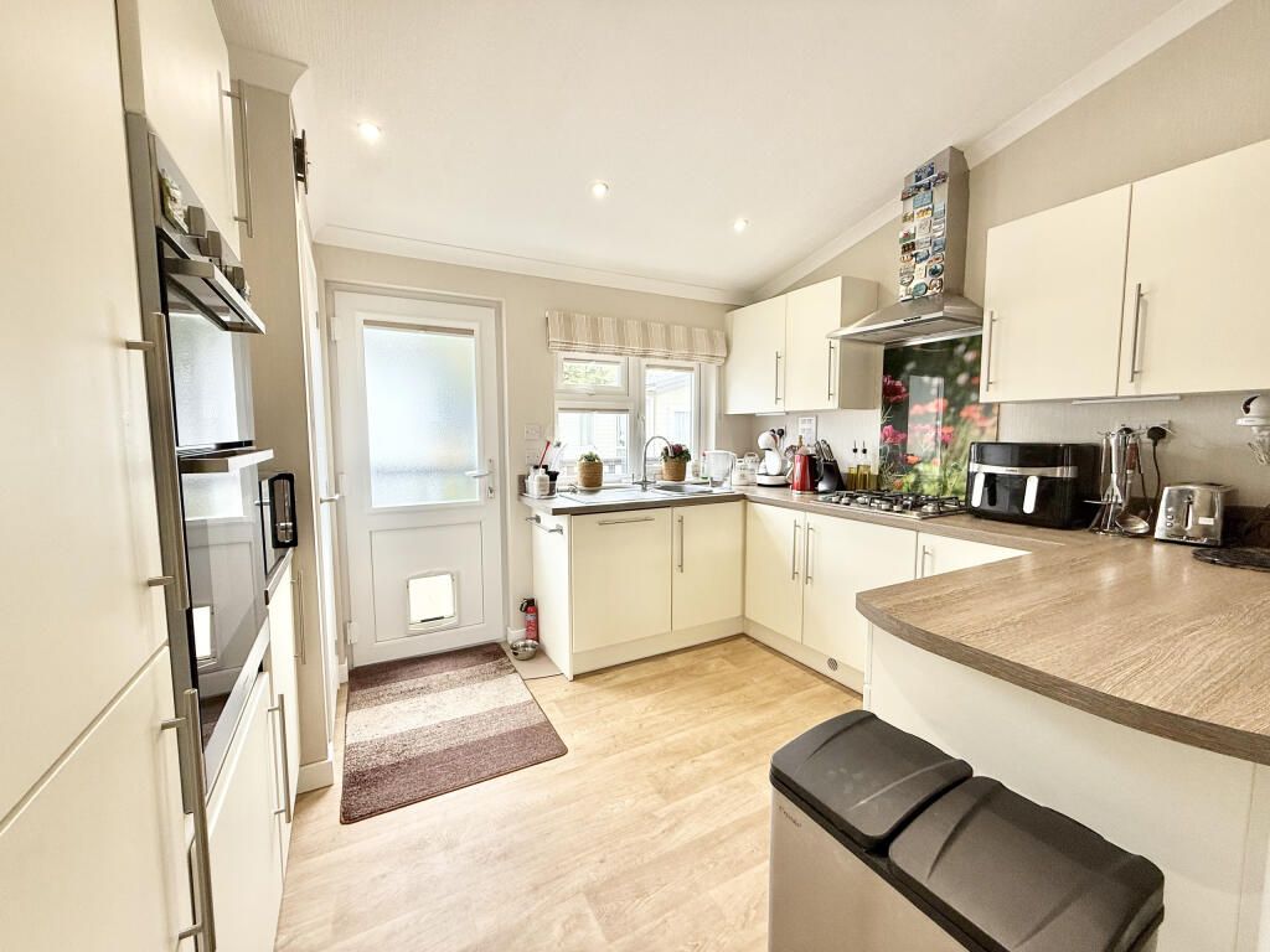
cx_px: 635
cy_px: 476
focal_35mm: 14
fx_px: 514
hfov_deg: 102.1
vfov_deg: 85.7
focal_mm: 2.22
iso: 80
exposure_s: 1/99
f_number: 2.2
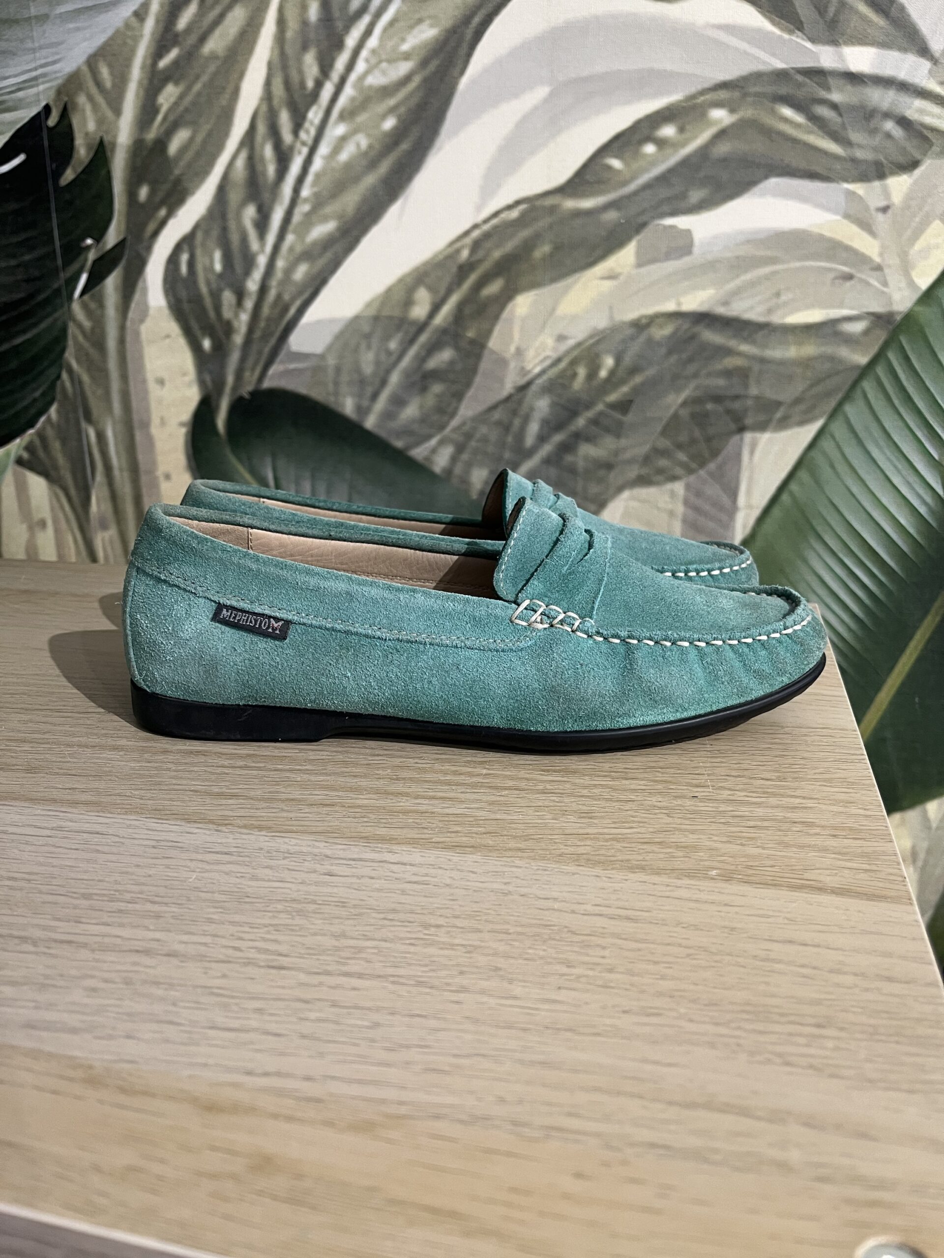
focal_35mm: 26
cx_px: 472
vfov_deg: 67.3
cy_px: 629
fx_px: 945
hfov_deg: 53.1
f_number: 1.6
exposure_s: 1/50
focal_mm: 5.1
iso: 100
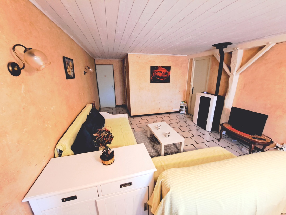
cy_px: 108
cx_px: 143
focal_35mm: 13
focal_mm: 1.74
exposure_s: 1/20
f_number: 2.2
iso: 500
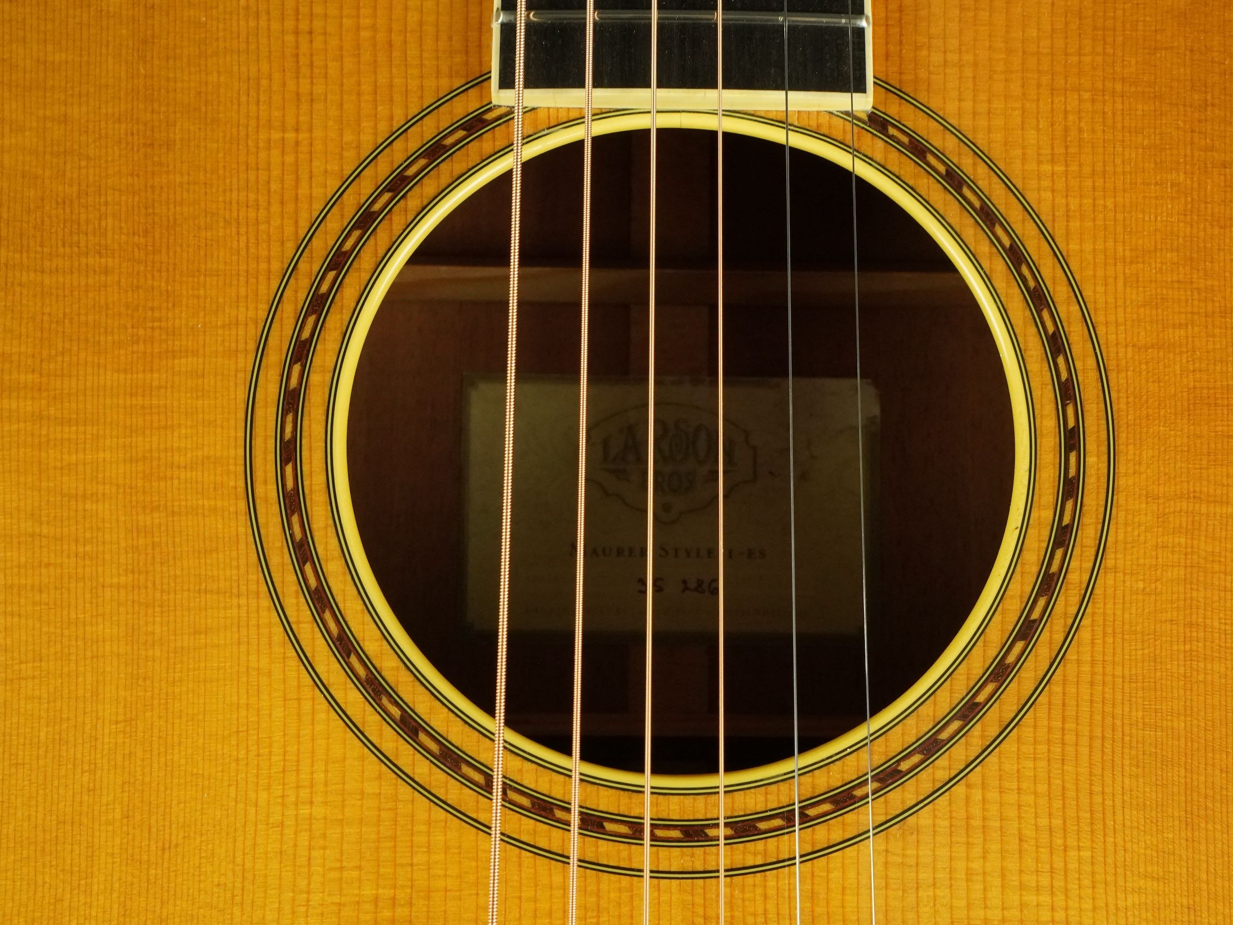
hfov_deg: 32.4
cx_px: 687
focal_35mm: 60
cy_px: 463
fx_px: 2122
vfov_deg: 24.6
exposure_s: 1/60
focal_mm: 35
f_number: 11
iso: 2500
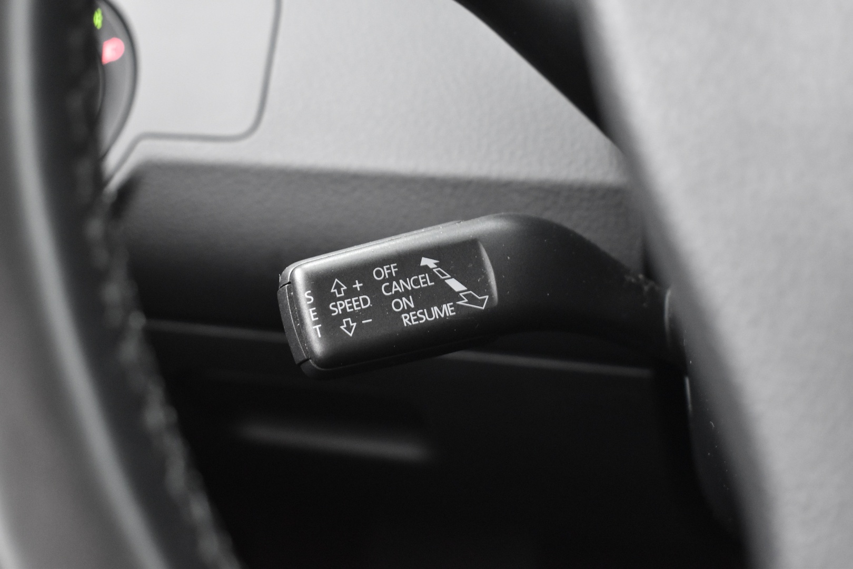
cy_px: 284
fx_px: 1350
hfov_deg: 35.1
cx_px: 426
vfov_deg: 23.8
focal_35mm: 57
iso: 3200
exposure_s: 1/5
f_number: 4.8
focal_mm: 38
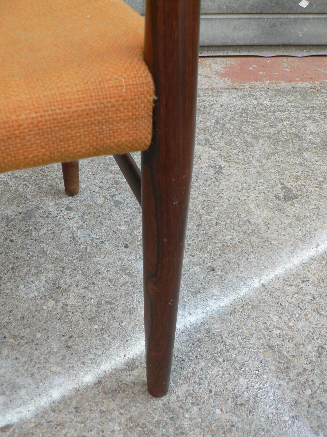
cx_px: 164
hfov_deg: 39.7
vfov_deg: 51.4
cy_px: 218
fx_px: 453
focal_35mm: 36
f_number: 2.8
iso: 80
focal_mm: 6
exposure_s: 1/100
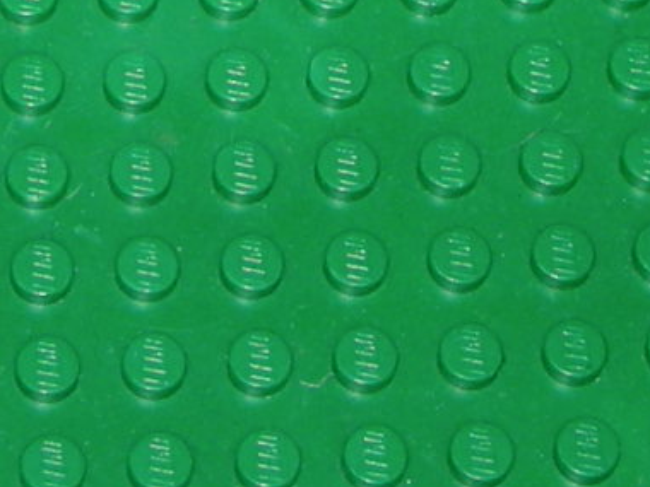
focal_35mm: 239
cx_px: 26
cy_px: -986
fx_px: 4488
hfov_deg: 8.2
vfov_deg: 5.8
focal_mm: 5.7
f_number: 2.8
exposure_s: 1/60
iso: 50
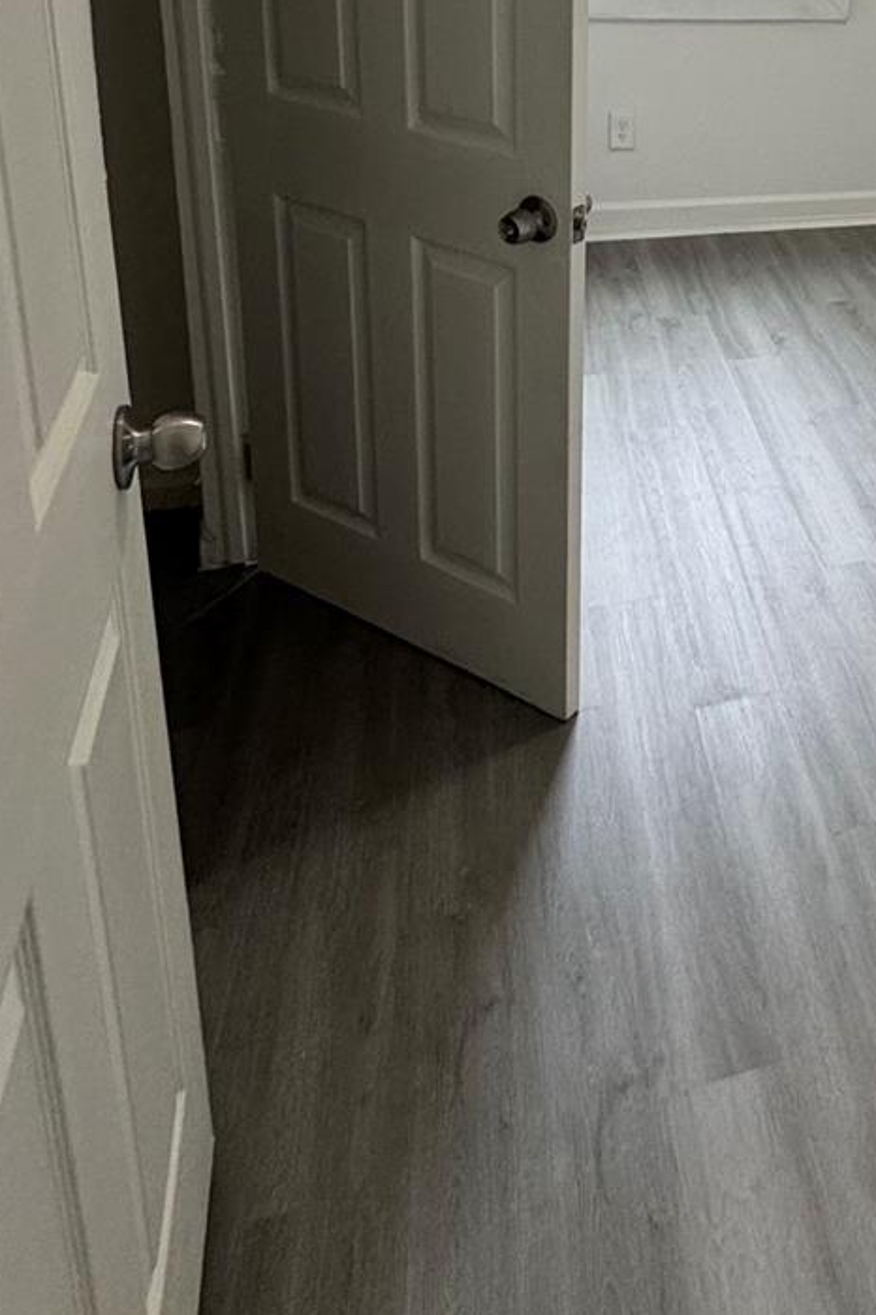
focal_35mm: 32
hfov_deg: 36.6
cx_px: 889
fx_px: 1168
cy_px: 103
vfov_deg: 51.1
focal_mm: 2.22
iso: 200
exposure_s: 1/120
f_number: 2.2
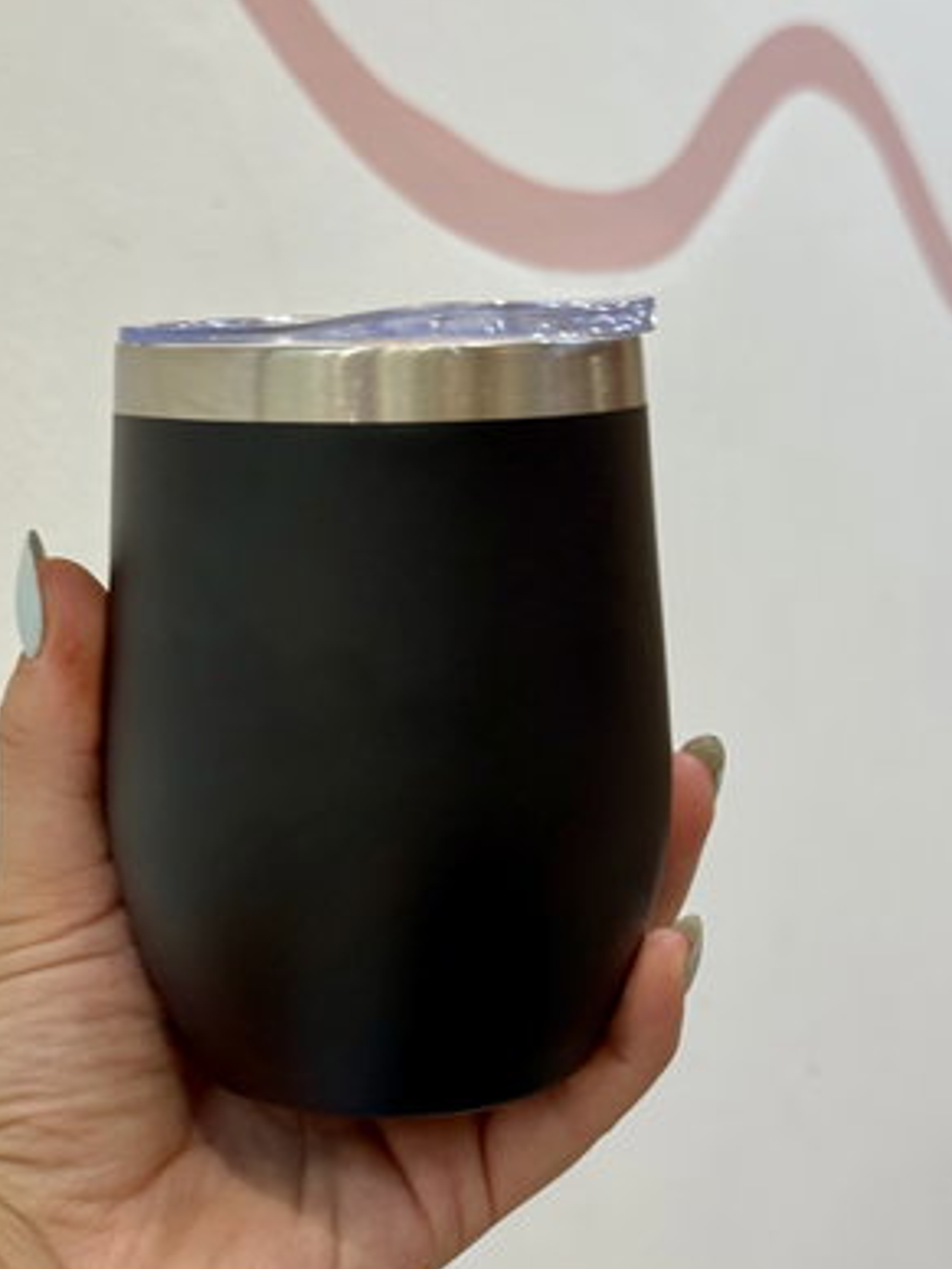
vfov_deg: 29.4
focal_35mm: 66
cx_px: 376
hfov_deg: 22.2
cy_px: 715
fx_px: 2420
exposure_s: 1/50
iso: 125
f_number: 1.78
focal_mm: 6.76
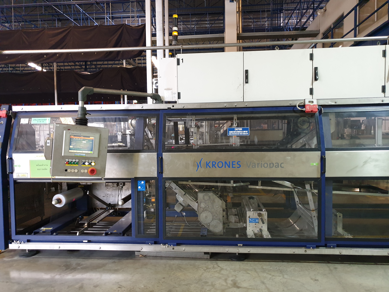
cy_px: 146
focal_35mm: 26
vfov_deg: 53.1
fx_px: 292
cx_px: 194
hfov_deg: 67.3
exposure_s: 1/50
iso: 400
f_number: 1.5
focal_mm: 4.3
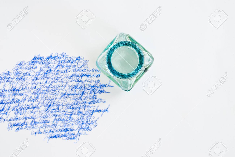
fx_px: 343
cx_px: 118
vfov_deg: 25.8
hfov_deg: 37.8
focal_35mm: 52
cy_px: 78
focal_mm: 35
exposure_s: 3
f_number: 10
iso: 100
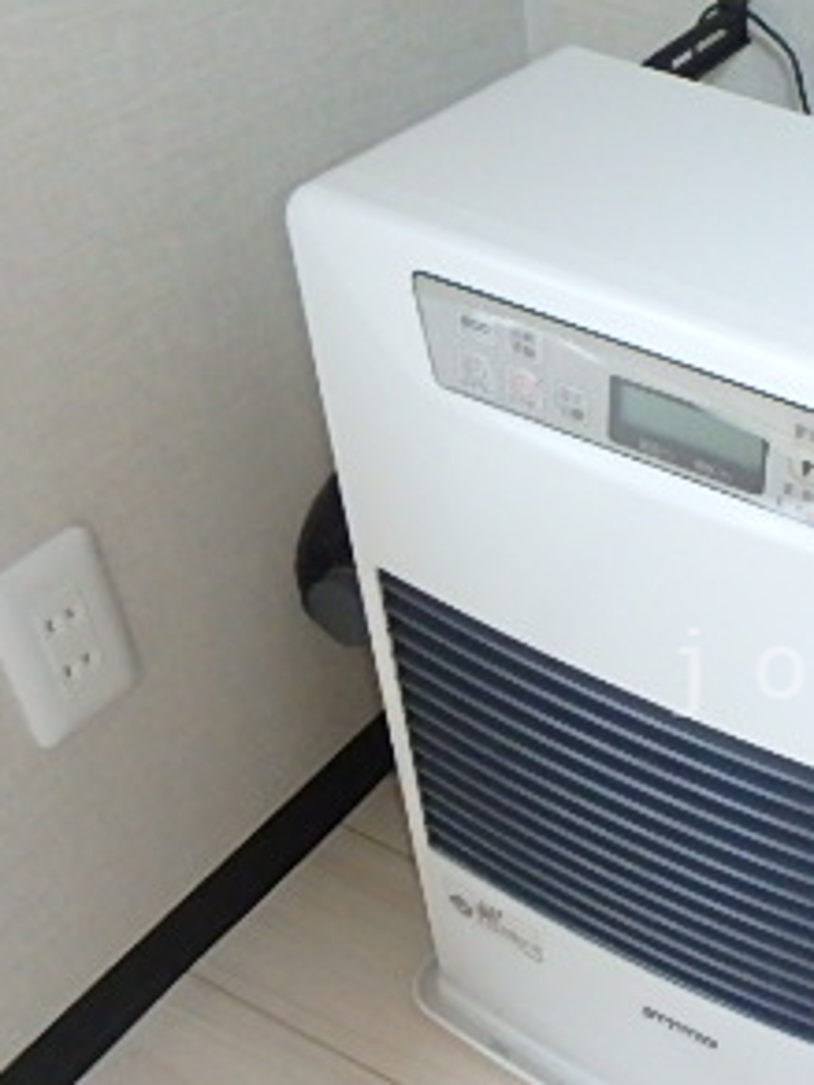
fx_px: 1442
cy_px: 673
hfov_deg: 28.3
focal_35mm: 46
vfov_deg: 41.0
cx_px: 926
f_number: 3.5
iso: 800
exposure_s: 1/40
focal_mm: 3.7
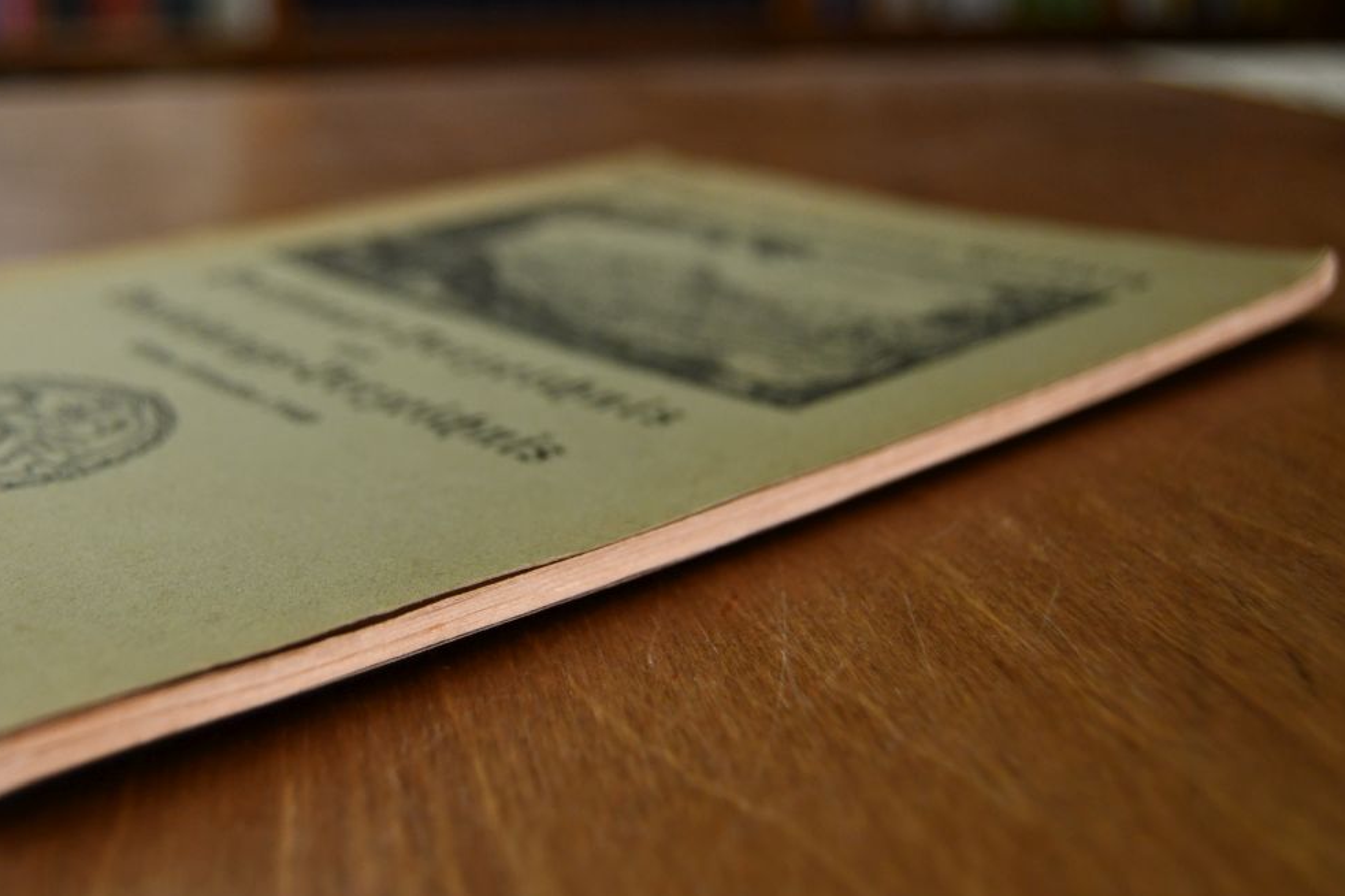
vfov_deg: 28.5
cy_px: 306
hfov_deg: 41.3
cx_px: 426
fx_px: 1756
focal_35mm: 47
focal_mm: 22
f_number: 3.5
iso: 800
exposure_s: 1/160
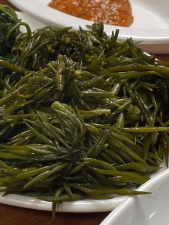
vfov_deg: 18.1
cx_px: 35
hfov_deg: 13.5
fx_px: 710
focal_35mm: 109
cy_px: 109
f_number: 2
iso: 160
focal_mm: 6
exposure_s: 1/60
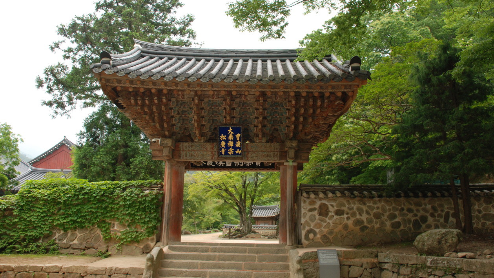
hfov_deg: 61.0
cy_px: 134
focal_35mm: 32
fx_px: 419
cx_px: 245
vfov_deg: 36.7
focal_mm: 20
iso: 400
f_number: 7.1
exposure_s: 1/200
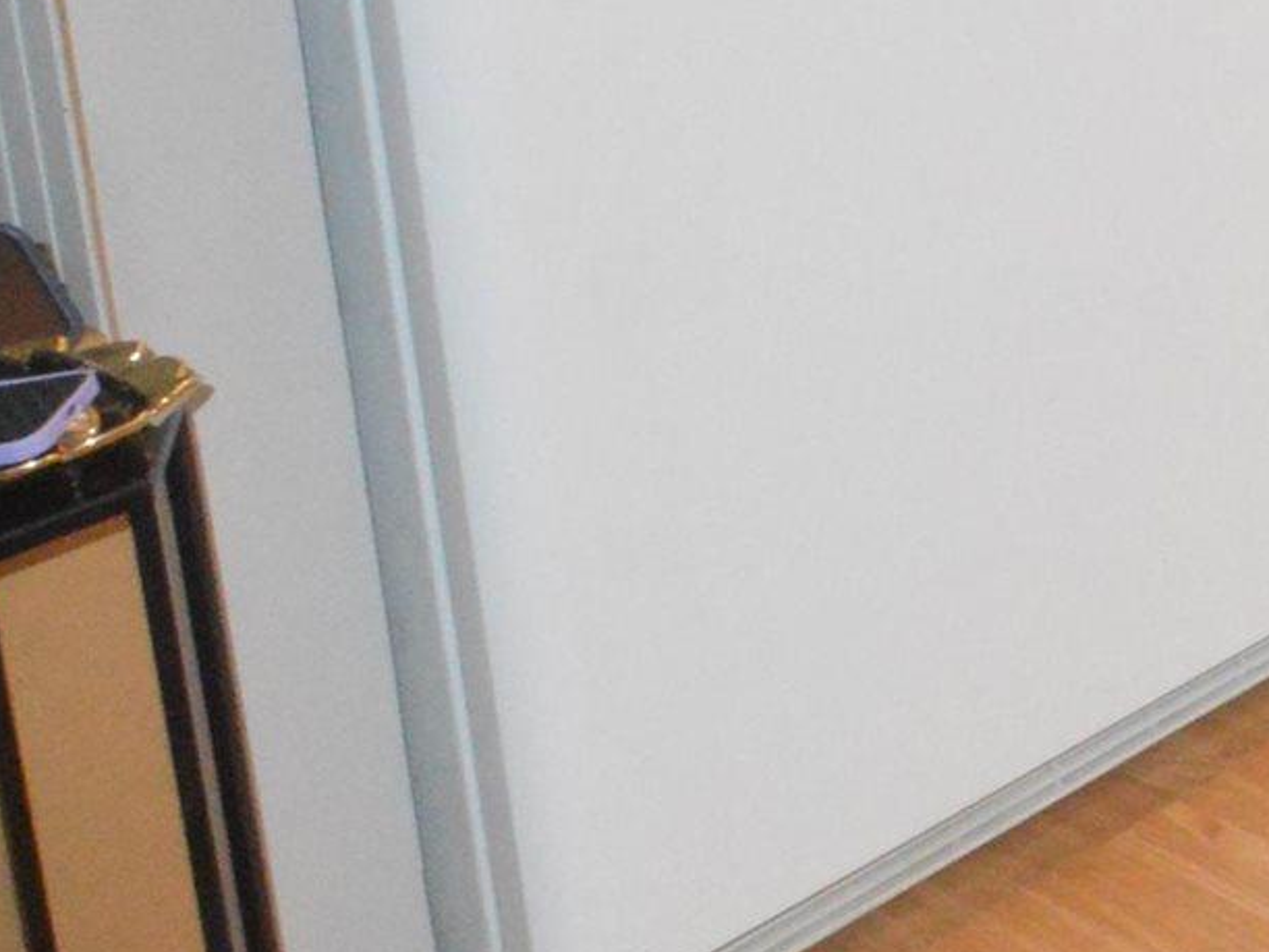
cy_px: -670
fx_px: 3050
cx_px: 2602
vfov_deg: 15.6
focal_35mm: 83
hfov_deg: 16.9
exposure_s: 1/60
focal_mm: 11.5
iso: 3200
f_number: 3.5
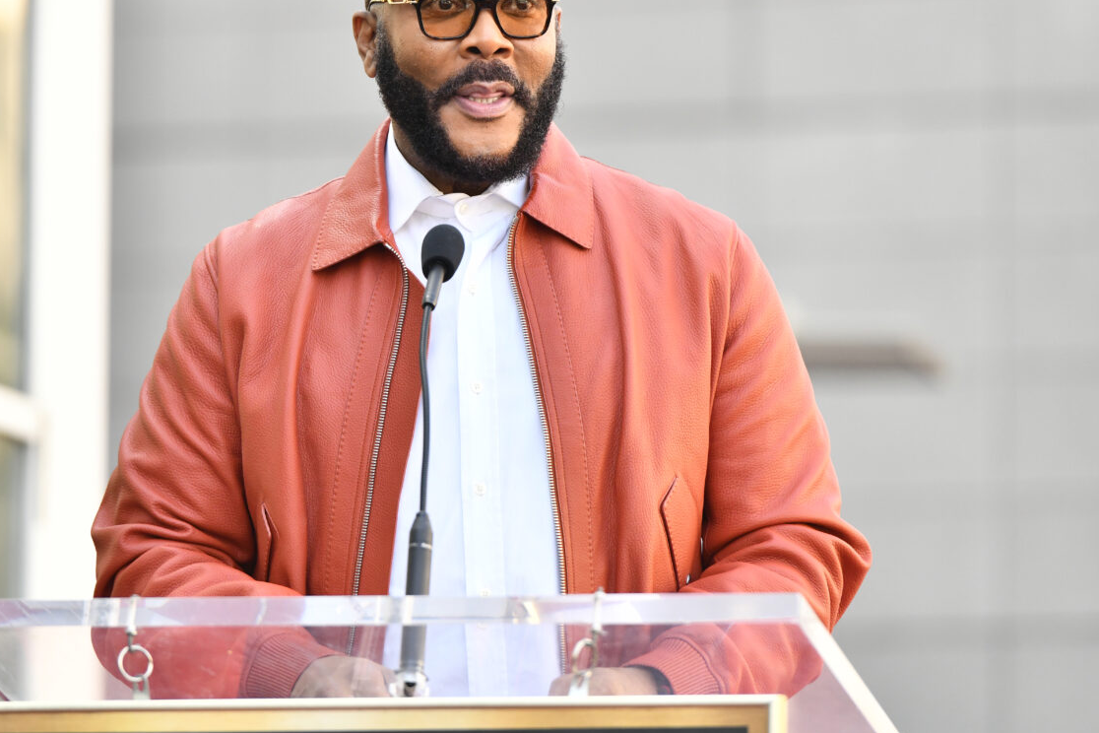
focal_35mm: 258
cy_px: 265
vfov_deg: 5.3
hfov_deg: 8.0
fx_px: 7876
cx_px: 445
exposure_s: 1/1000
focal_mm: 200
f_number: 4
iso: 1250
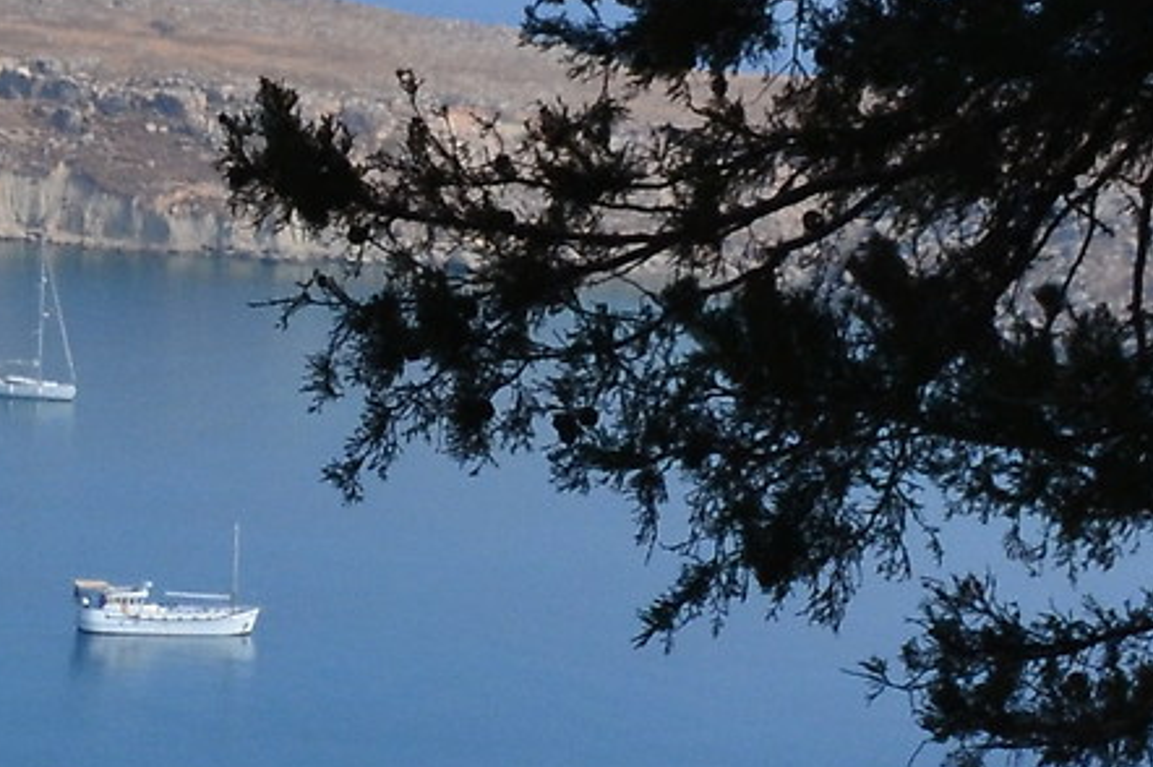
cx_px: -459
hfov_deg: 9.5
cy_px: 404
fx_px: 6785
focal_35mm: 212
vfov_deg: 6.5
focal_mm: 26
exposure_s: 1/500
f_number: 11
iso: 400
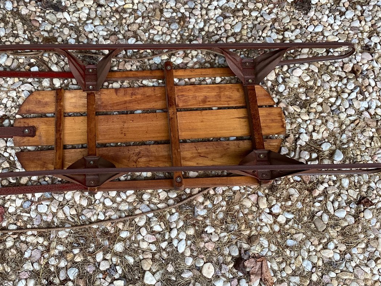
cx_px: 146
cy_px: 123
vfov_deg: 32.2
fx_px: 495
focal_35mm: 45
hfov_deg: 41.8
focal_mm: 3.3
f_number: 2.4
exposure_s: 1/239
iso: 25
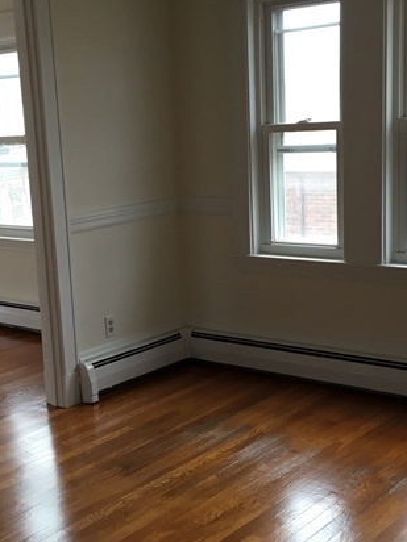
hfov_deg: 26.9
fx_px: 847
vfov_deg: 35.5
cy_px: 310
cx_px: 133
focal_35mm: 54
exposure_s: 1/40
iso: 25
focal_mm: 4.15
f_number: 2.2
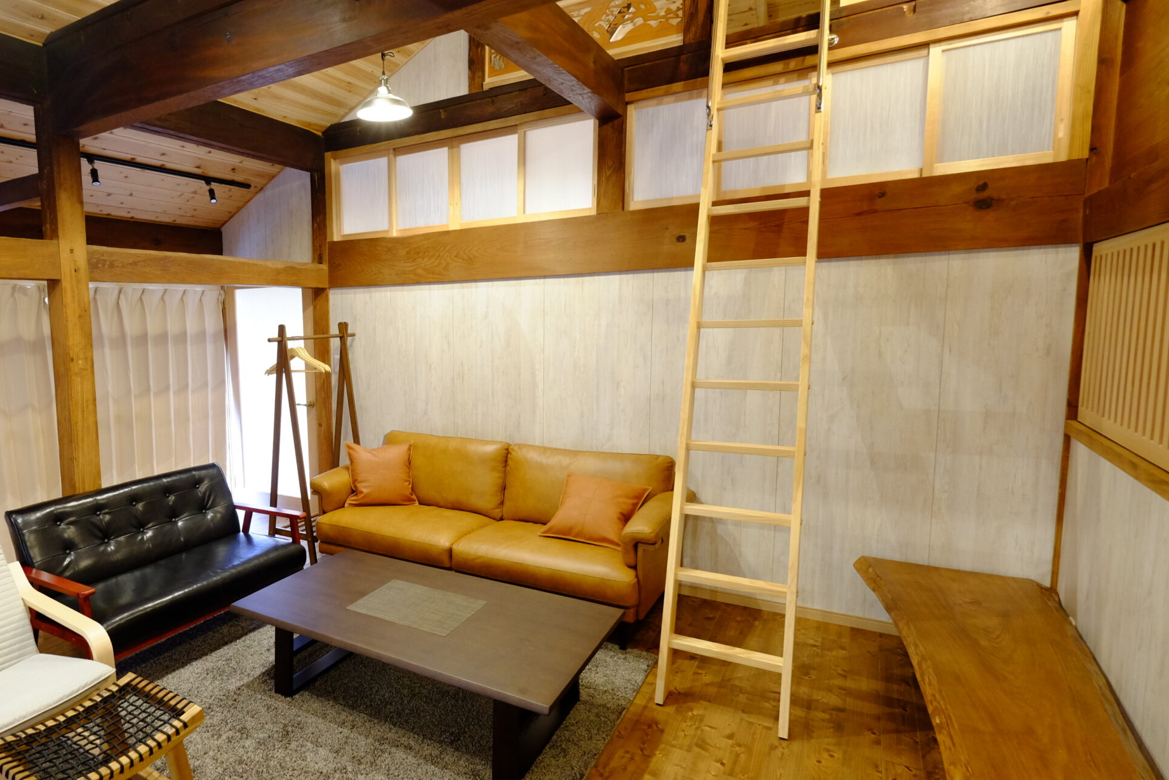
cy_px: 394
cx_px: 393
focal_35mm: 20
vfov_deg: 61.9
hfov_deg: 81.3
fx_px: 649
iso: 1600
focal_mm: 10
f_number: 4
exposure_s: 1/14
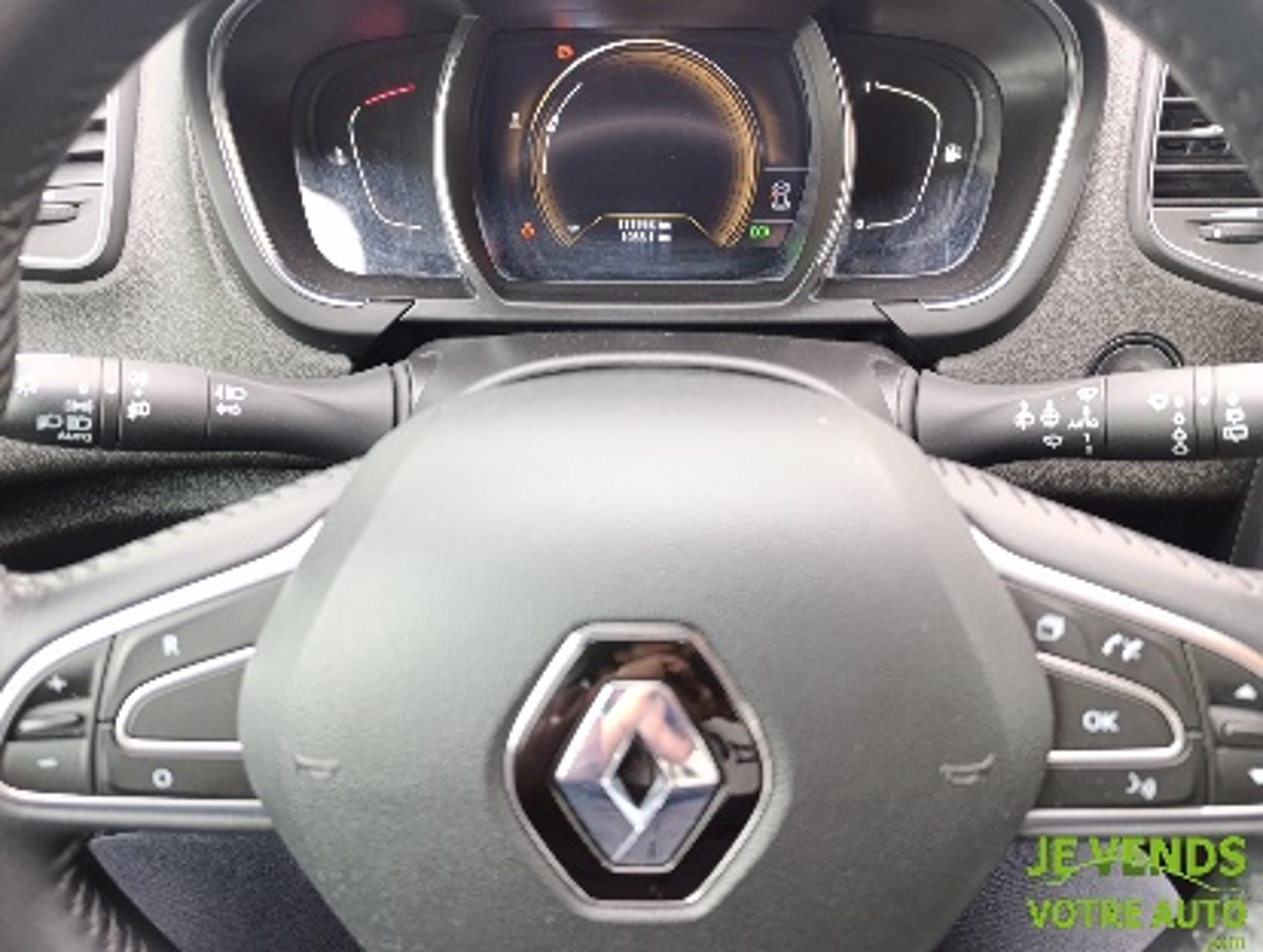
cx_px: 632
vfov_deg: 59.0
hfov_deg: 73.8
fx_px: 841
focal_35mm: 23
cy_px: 476
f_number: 1.6
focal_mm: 6.14
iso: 1250
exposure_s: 1/50
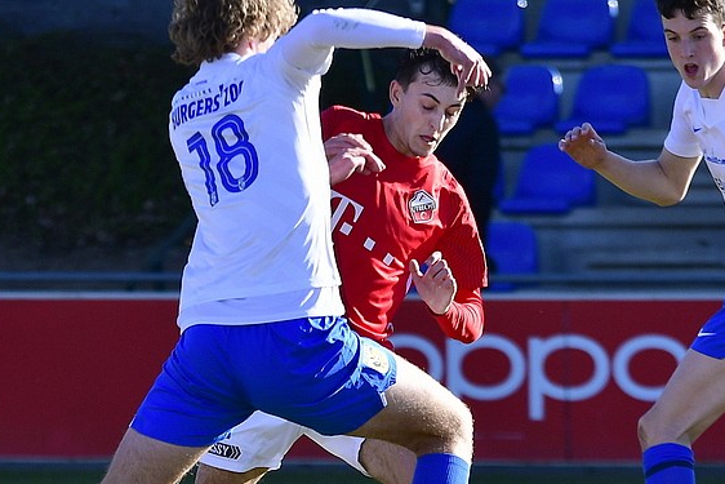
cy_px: 350
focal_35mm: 683
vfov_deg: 2.0
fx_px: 13758
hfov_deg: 3.0
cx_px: 355
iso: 200
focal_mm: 200
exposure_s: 1/800
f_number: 4.5
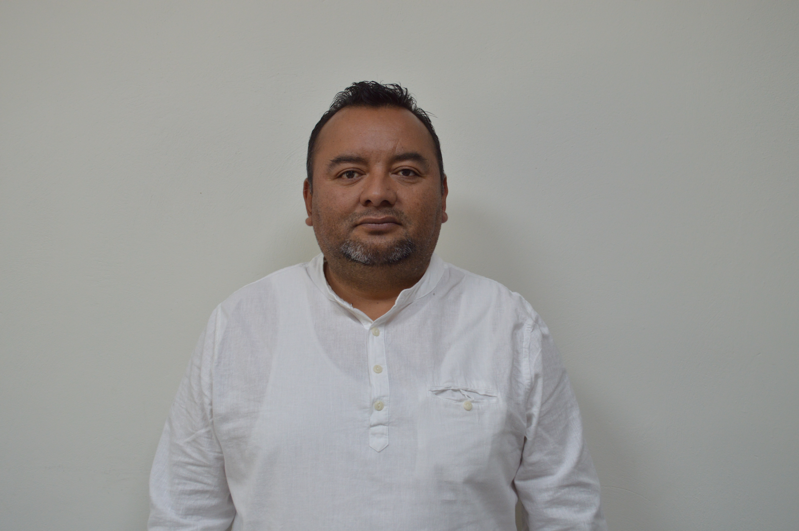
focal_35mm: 44
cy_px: 266
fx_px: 965
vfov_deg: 30.8
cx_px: 400
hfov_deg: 45.0
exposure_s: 1/50
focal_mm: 29
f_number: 4.5
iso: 400
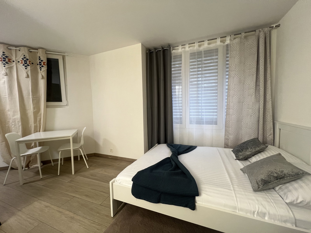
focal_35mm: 13
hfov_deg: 106.2
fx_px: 117
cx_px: 156
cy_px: 116
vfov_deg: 89.9
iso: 160
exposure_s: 1/100
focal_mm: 1.57
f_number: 1.8
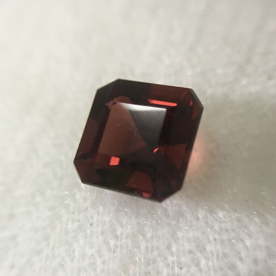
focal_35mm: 35
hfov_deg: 47.2
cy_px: 140
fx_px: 316
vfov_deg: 47.2
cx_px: 136
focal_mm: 4.15
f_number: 2.2
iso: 160
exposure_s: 1/33
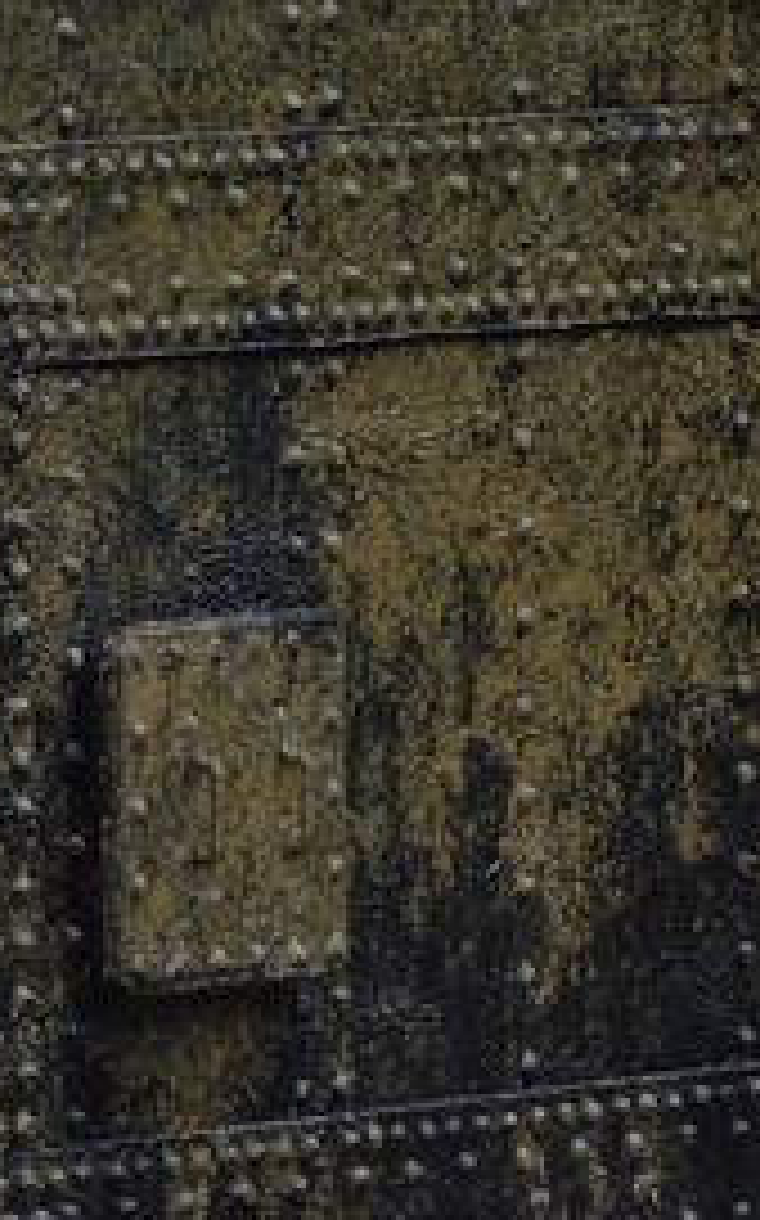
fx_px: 23135
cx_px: -832
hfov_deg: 1.9
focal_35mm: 697
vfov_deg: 3.0
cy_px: -1913
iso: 400
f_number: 11
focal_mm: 116
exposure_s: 1/160
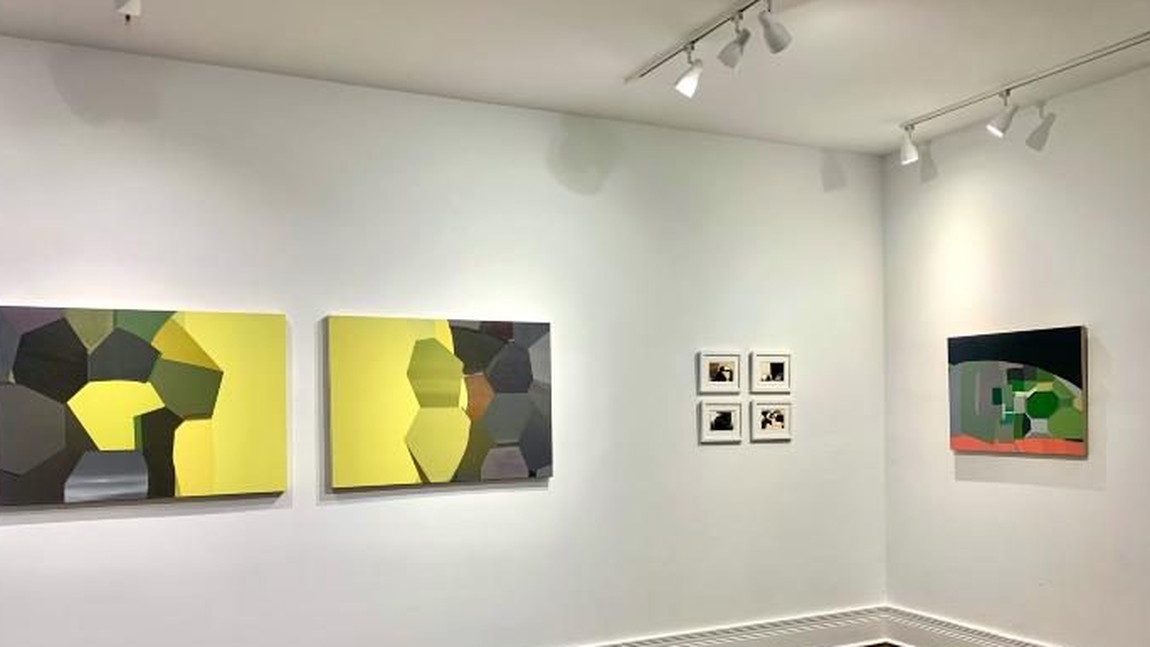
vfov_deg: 39.9
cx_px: 565
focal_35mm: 29
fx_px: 884
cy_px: 413
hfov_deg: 66.1
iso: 64
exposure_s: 1/60
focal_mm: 4.25
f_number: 1.8
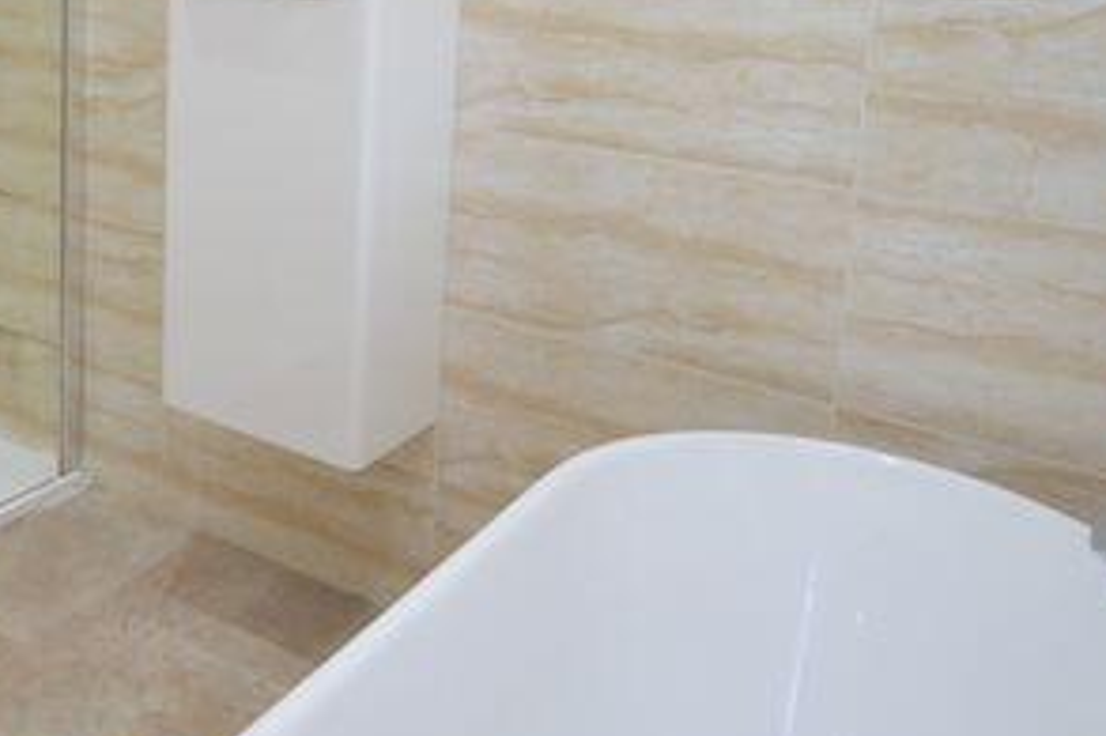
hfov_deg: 44.7
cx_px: 193
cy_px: 45
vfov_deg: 30.8
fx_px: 1259
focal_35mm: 41
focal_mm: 10
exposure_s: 1/60
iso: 400
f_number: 4
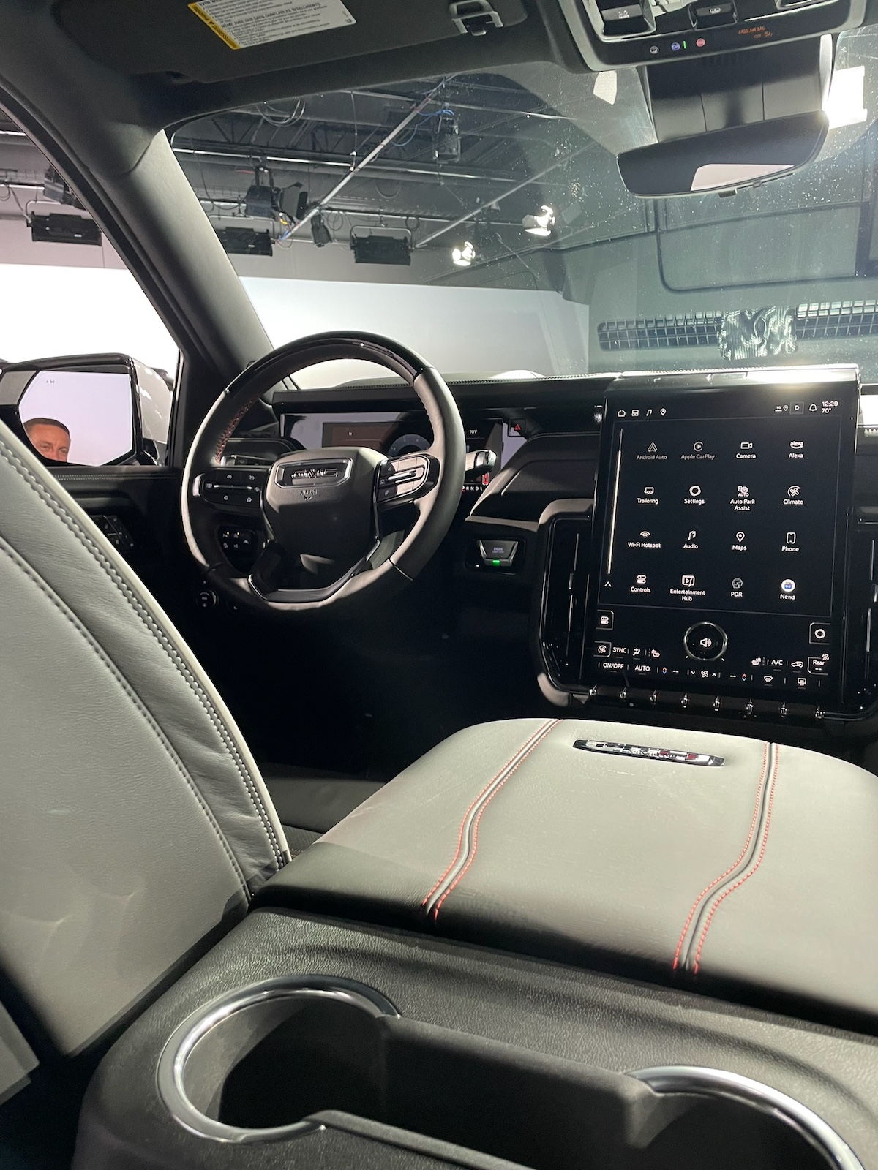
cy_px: 585
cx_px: 439
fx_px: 879
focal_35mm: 26
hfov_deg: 53.1
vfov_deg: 67.3
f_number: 1.6
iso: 160
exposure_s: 1/48
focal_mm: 4.2
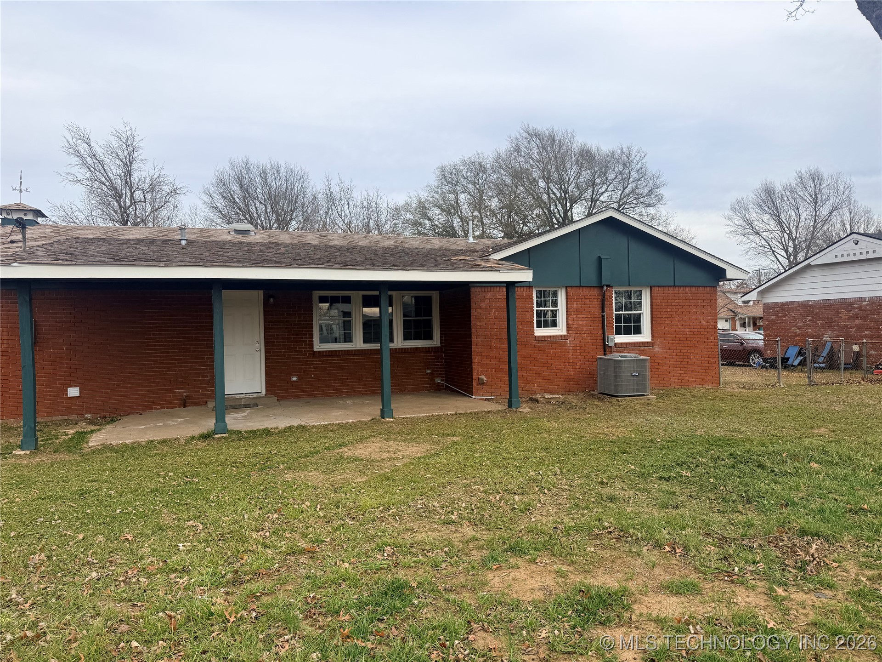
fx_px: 612
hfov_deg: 71.6
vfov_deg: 56.8
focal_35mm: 24
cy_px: 331
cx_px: 441
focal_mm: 6.76
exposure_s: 1/3145
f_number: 1.78
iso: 80
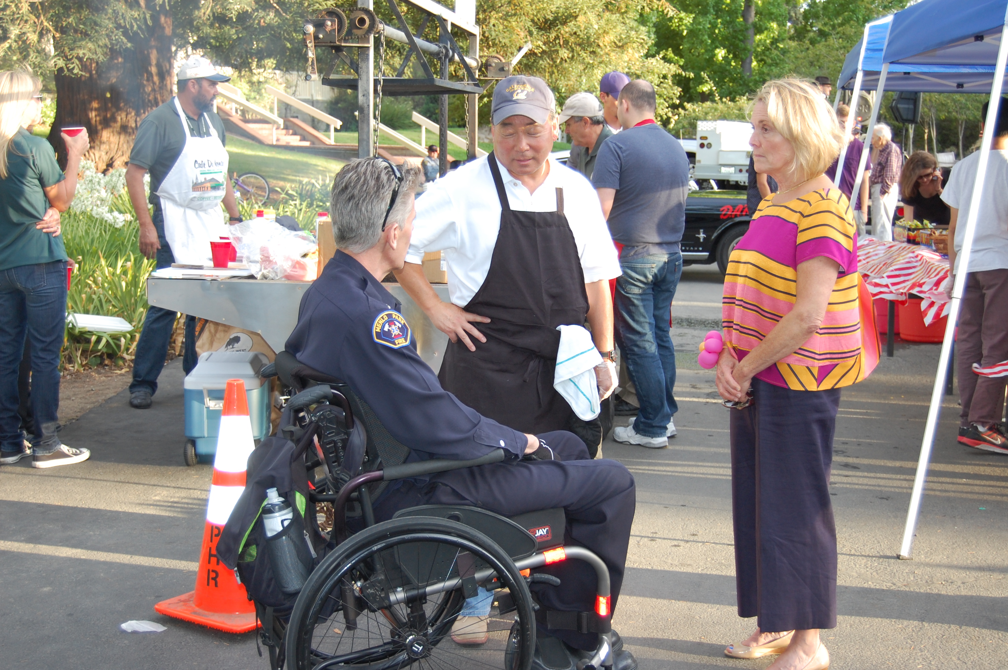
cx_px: 504
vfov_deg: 25.7
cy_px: 335
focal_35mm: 52
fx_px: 1469
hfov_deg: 37.9
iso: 400
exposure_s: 1/160
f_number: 4.8
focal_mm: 35
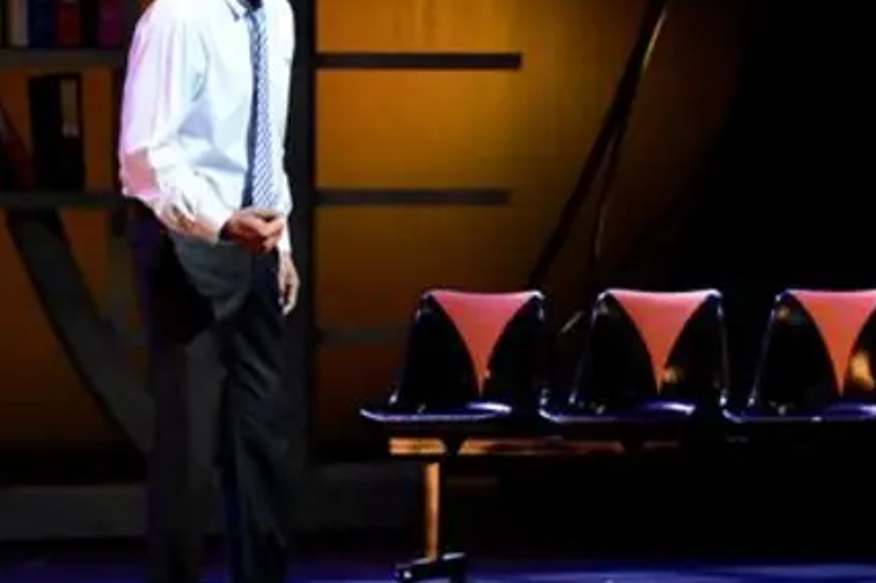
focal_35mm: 235
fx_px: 5716
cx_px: 630
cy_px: 186
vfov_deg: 5.8
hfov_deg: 8.8
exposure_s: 1/500
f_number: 3.2
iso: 12800
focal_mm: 86
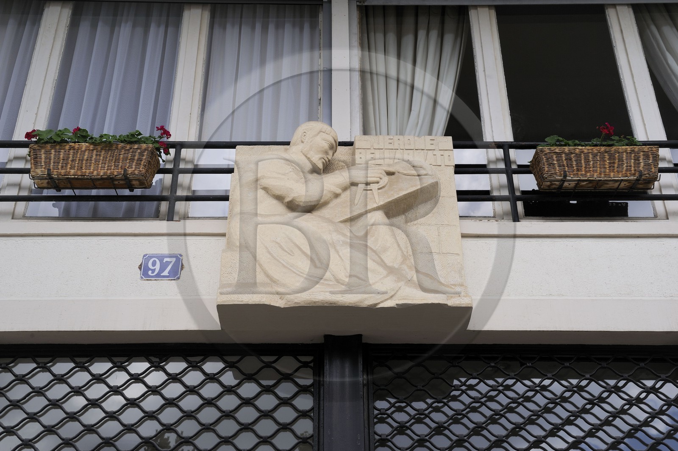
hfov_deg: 43.6
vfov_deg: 29.8
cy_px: 226
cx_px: 339
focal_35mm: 45
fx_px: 847
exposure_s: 1/160
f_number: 9
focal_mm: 45
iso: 200
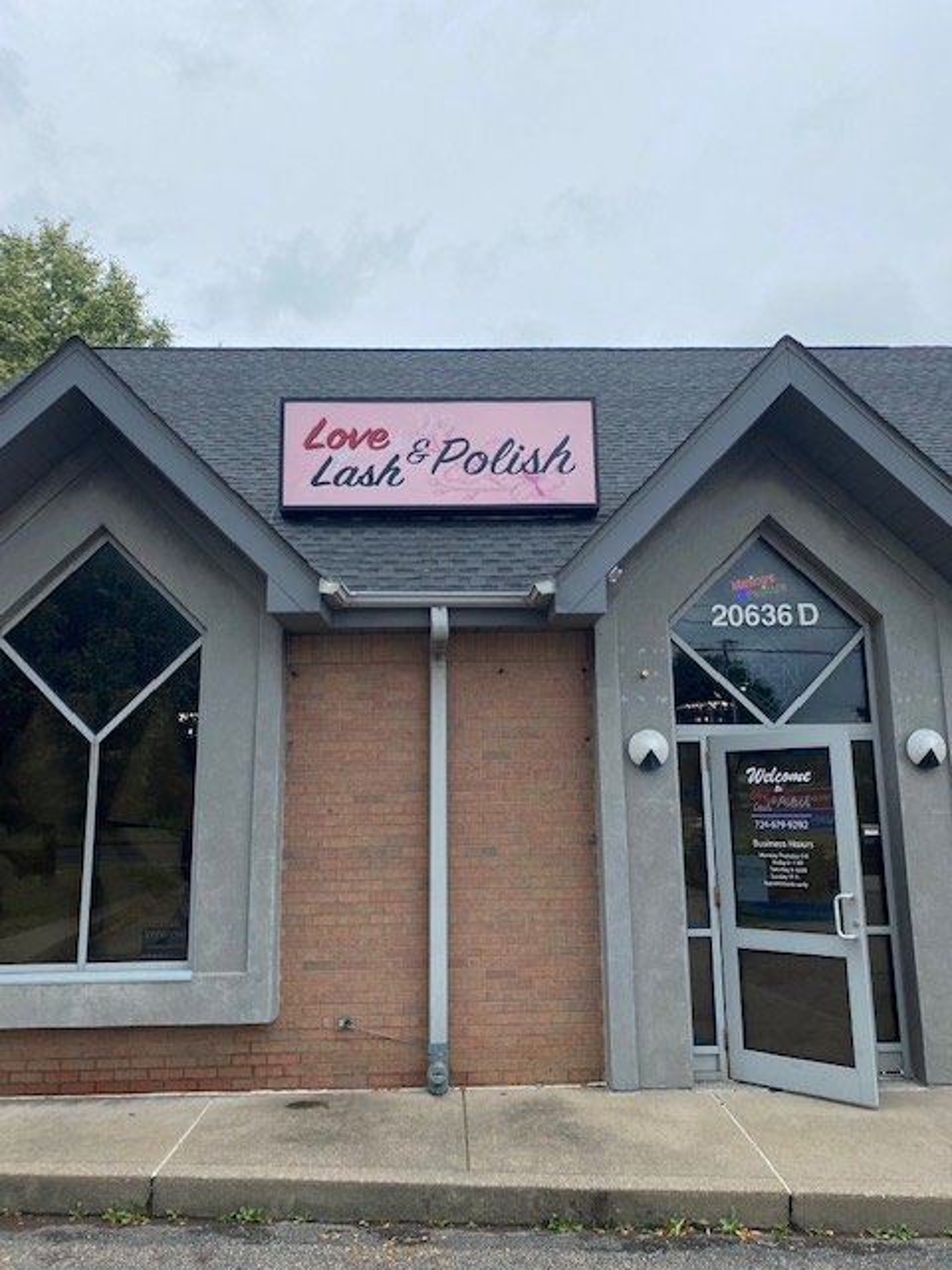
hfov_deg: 53.1
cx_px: 476
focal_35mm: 26
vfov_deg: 67.3
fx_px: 953
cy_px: 635
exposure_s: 1/3040
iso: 32
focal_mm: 4.25
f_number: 1.8
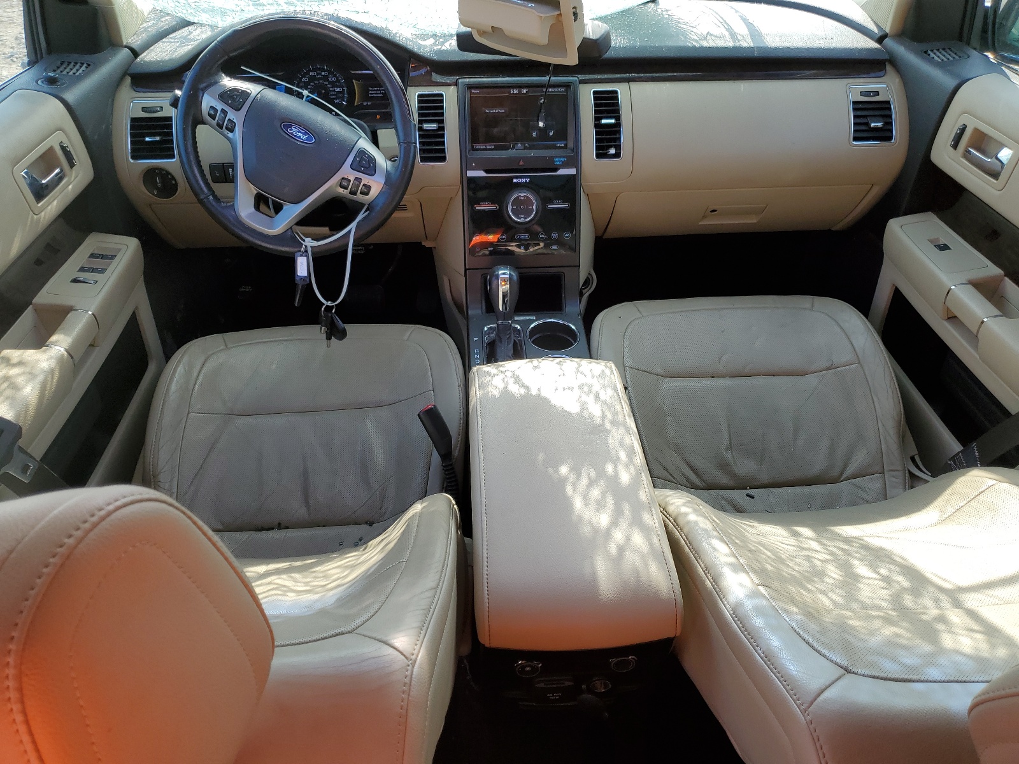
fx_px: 765
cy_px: 382
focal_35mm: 26
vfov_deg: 53.1
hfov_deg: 67.3
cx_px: 510
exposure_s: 1/556
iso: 50
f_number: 1.5
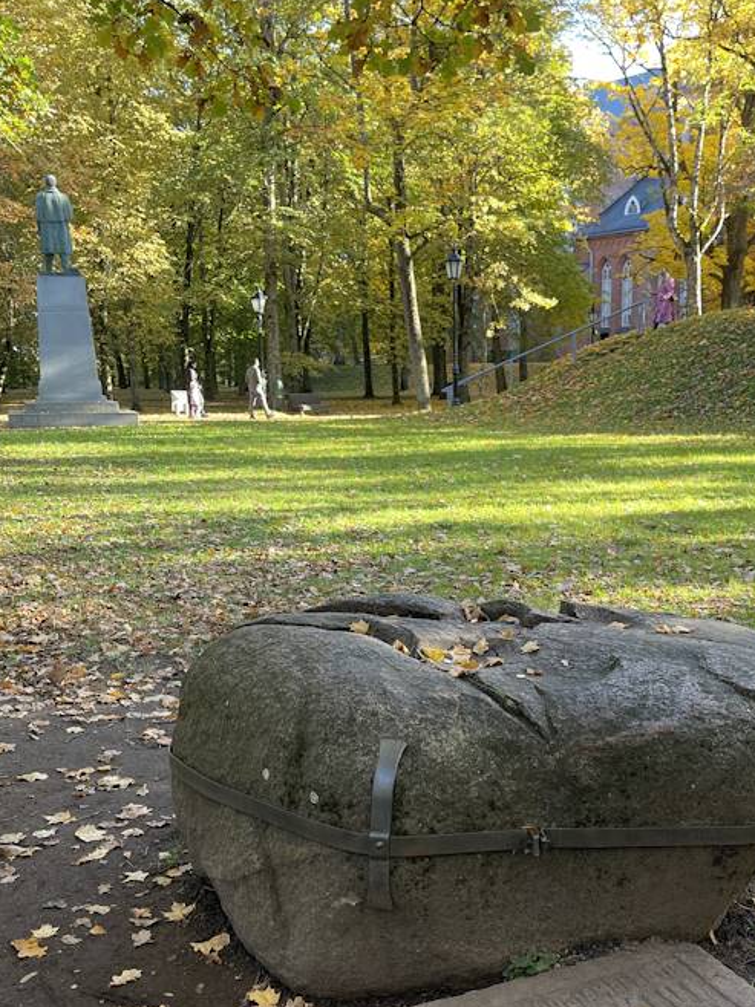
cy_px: 652
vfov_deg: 48.4
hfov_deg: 37.6
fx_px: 1106
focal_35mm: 38
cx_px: 440
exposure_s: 1/121
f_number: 1.6
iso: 50
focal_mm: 5.1
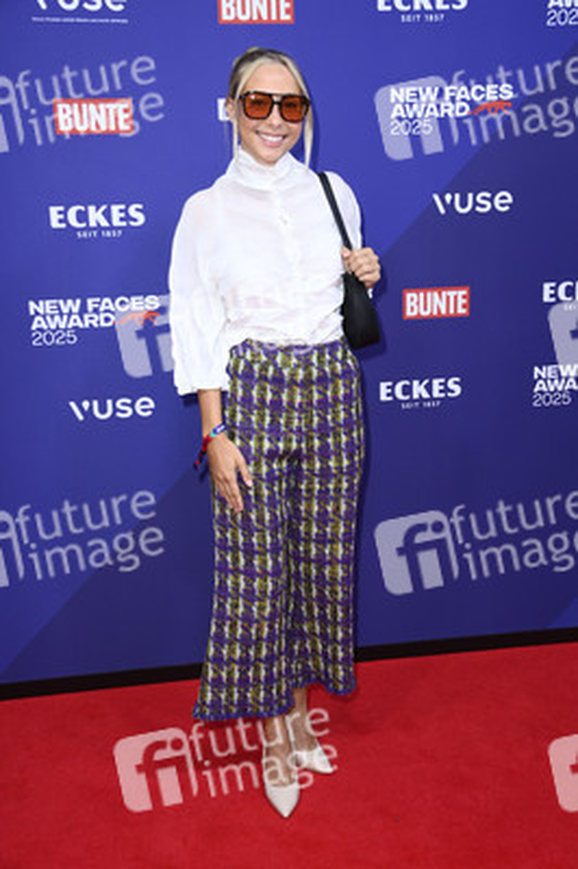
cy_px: 434
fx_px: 1061
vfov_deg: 44.5
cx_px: 289
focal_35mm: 44
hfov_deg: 30.5
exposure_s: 1/200
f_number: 5.6
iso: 800
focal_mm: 44
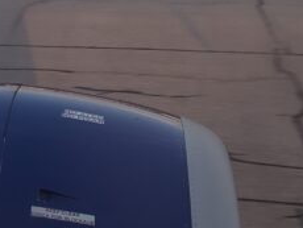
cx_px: -157
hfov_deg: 16.6
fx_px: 938
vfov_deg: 12.9
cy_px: -148
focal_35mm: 107
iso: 40
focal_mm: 6.81
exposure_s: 1/409
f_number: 1.85
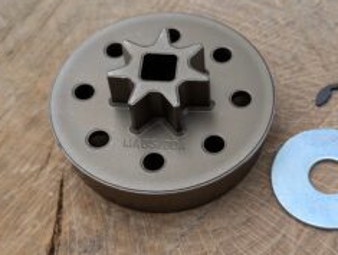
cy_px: 127
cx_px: 233
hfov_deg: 26.4
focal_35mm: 73
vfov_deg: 20.2
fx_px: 714
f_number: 1.68
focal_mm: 6.9
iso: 22
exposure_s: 1/864
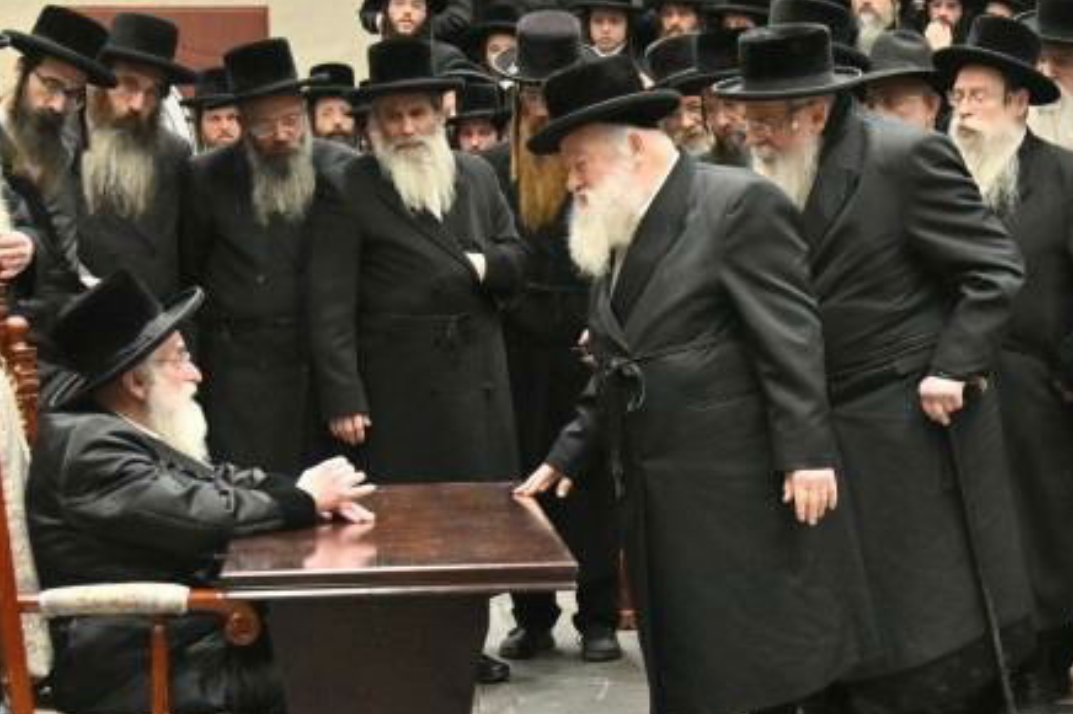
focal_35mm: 108
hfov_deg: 18.6
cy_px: 345
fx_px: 3216
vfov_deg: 12.7
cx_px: 982
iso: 800
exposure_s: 1/320
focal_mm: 31
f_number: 4
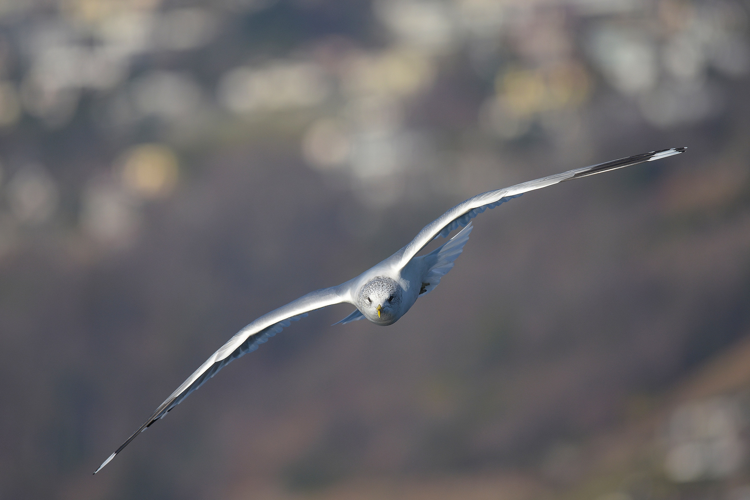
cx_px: 375
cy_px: 250
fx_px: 9374
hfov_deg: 4.6
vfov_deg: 3.1
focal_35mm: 450
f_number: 4
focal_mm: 300
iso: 250
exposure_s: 1/3200
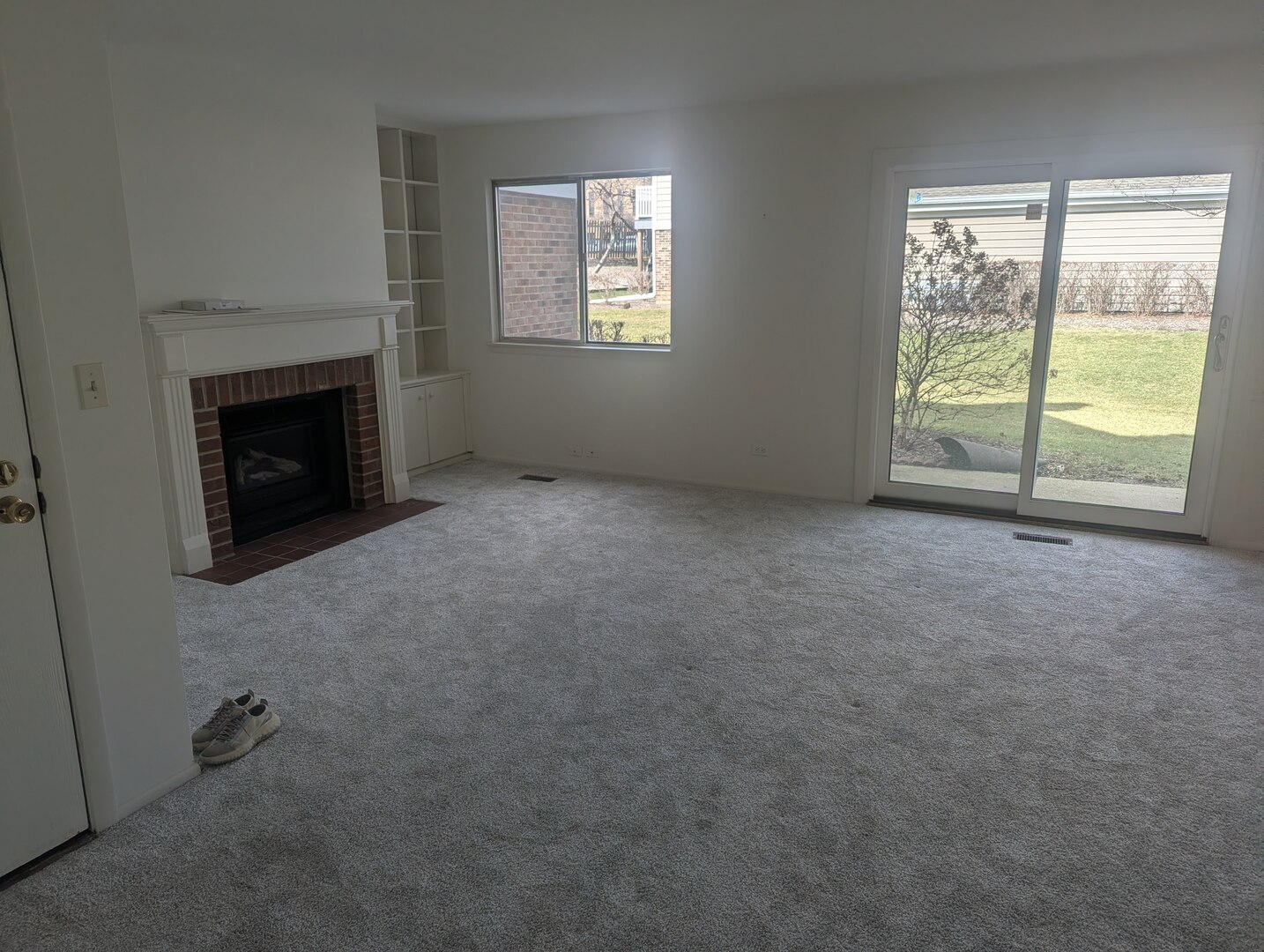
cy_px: 476
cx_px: 632
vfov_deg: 56.9
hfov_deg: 71.5
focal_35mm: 24
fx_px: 878
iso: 46
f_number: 1.85
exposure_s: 1/499
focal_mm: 6.81
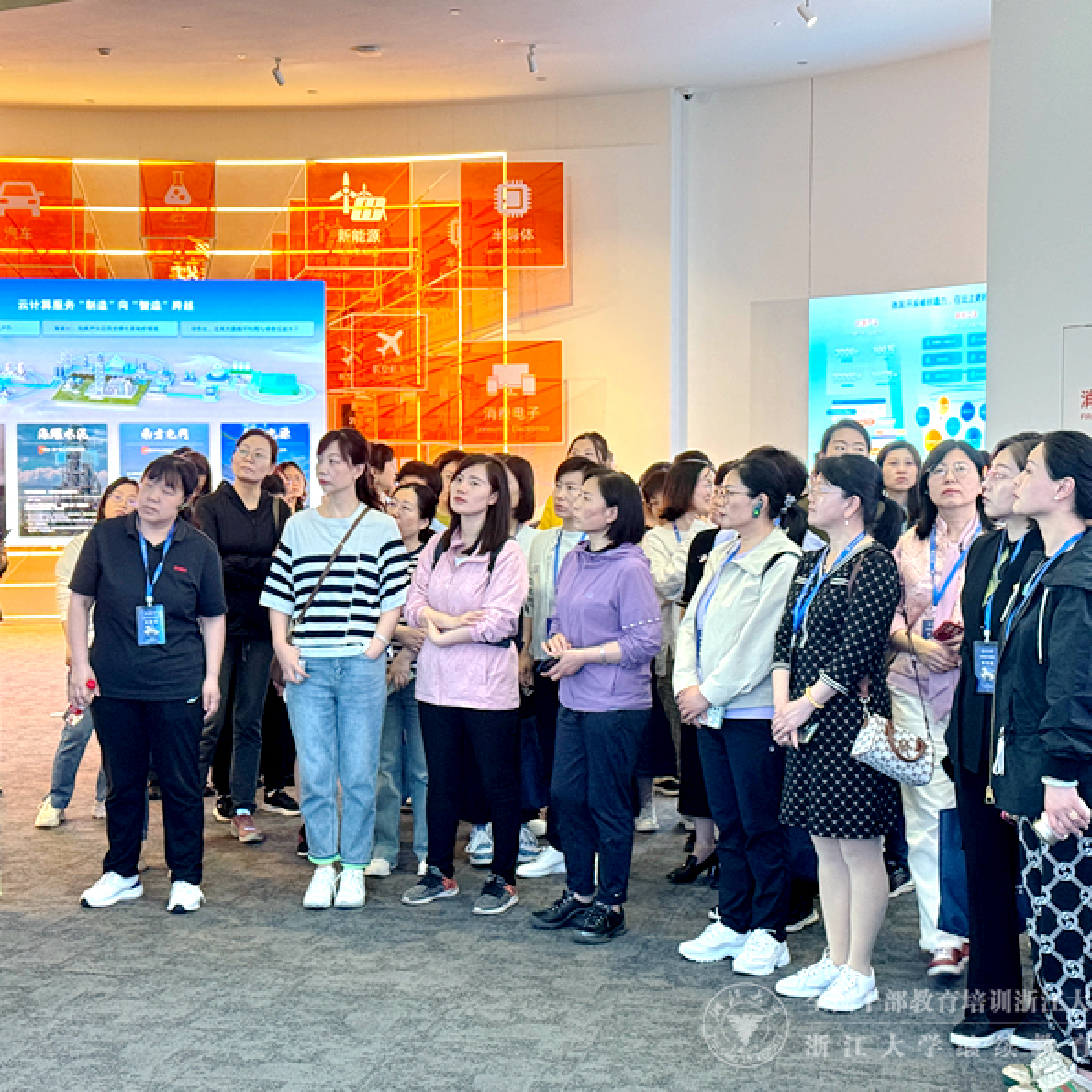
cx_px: 474
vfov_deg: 30.0
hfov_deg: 30.0
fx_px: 2034
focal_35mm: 57
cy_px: 547
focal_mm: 6.76
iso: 320
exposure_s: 1/35
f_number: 1.78
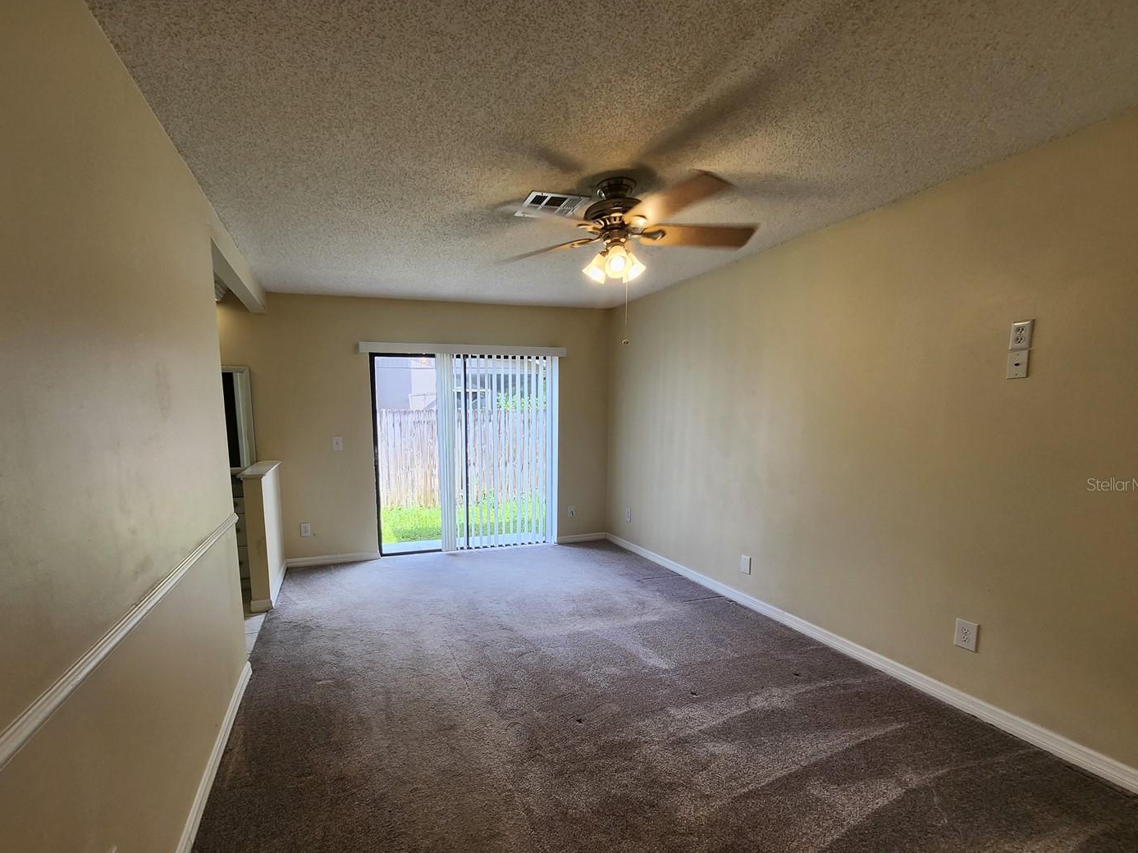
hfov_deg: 97.8
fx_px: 493
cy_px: 484
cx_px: 508
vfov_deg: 81.3
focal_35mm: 15
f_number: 2.2
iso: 40
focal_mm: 1.74
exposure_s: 1/60
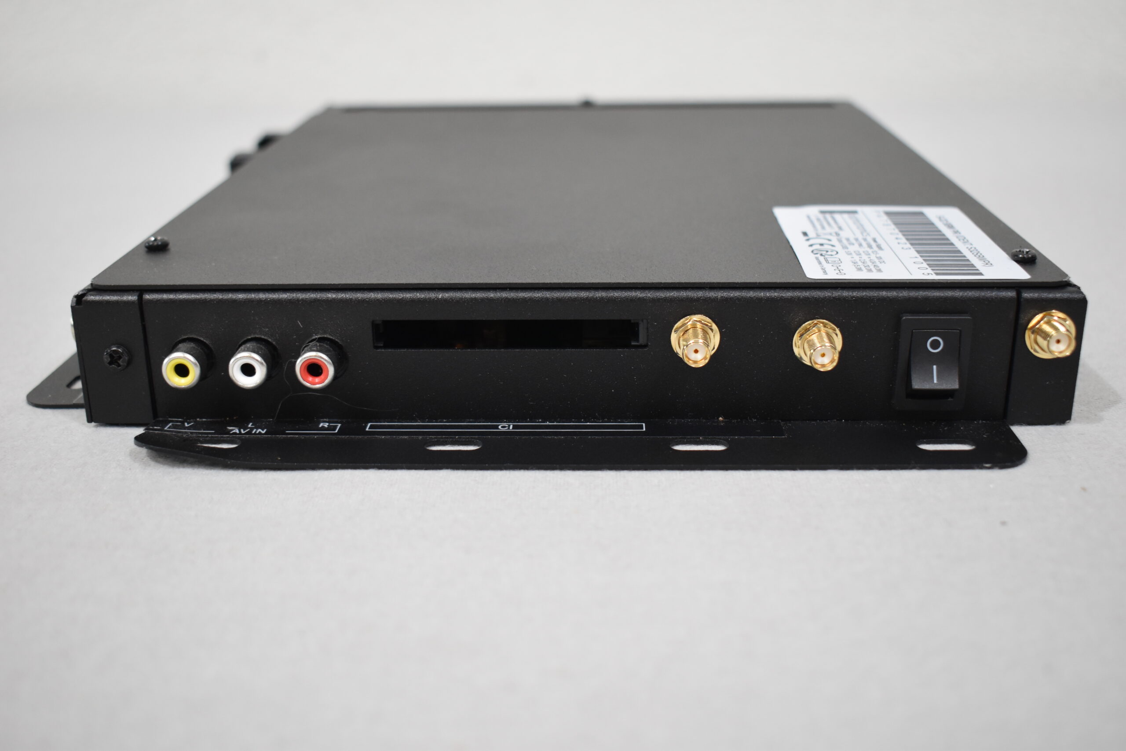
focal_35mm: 42
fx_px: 1314
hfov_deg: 46.4
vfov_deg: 31.9
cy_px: 376
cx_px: 563
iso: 800
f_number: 4.2
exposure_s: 1/125
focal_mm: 28
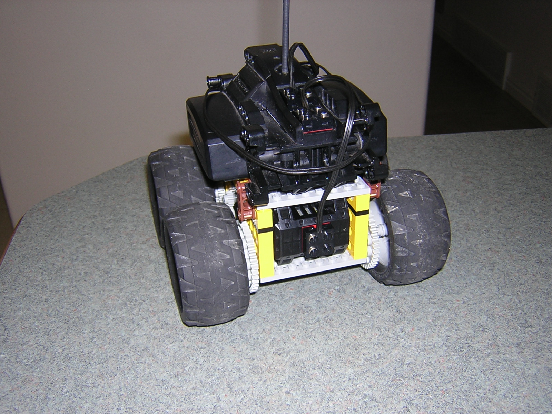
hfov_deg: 46.8
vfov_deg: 36.0
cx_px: 276
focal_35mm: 40
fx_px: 638
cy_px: 207
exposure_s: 1/60.1
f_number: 2.7
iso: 100
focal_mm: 5.2
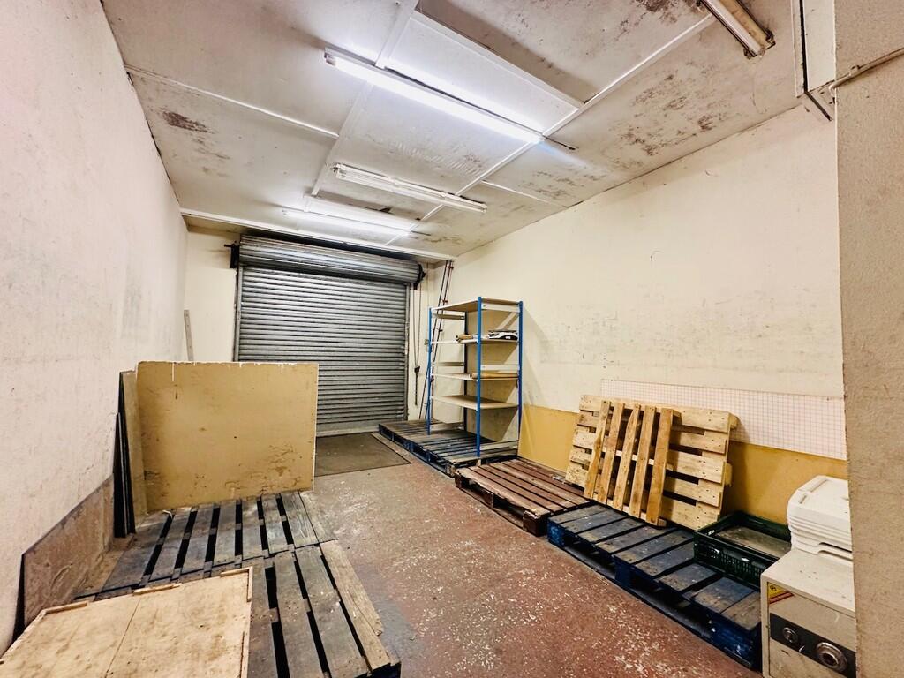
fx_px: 366
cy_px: 339
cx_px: 452
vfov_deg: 85.7
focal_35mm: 14
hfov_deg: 102.1
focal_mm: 2.22
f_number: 2.2
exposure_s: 1/50
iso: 250
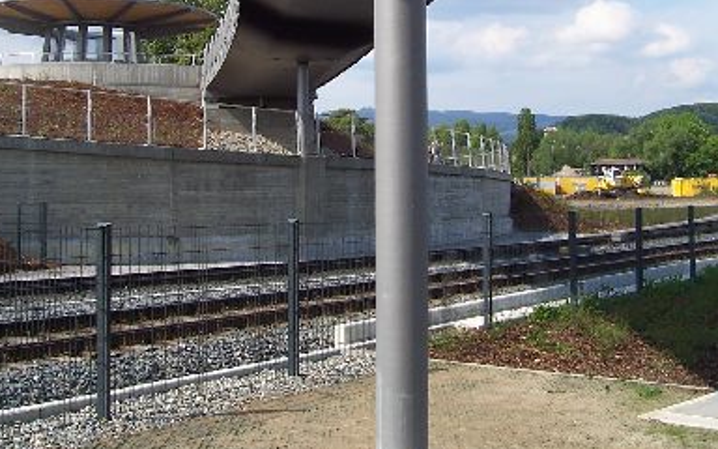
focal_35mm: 53
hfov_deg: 38.2
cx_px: 353
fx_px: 1037
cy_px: 69
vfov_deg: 23.9
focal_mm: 5.6
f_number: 5.6
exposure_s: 1/350
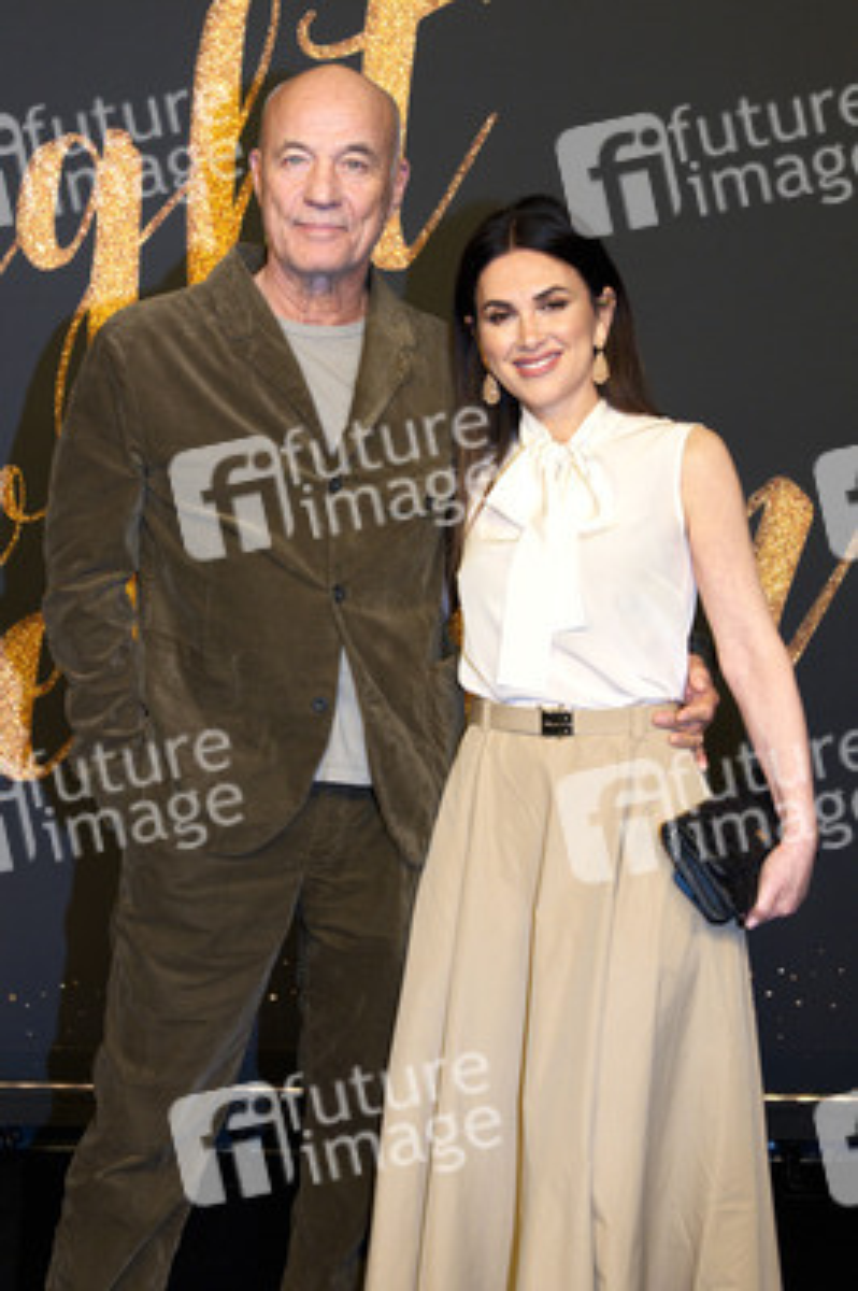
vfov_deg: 50.7
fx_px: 1361
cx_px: 429
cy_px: 646
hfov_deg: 35.0
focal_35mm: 38
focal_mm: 38
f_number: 5.6
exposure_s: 1/320
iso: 800
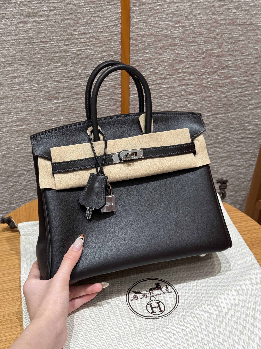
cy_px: 174
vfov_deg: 39.7
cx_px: 130
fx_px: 483
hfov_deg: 30.3
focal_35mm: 48
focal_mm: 6.76
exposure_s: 1/100
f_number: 1.78
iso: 100
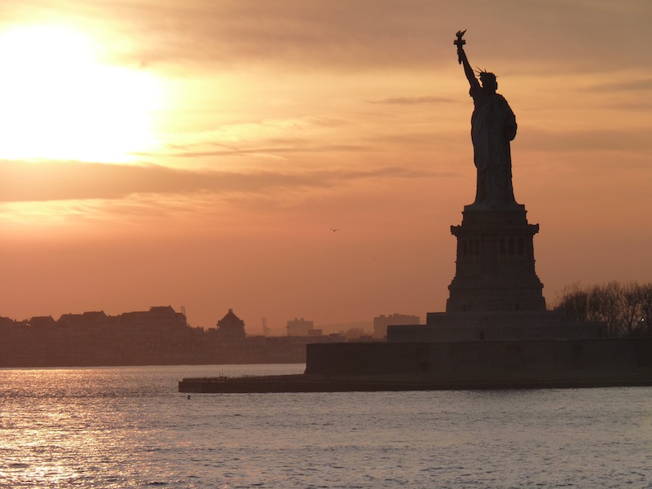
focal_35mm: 286
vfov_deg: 5.2
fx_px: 5387
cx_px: 326
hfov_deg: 6.9
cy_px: 244
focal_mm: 50.8
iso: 125
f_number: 5.6
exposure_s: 1/320
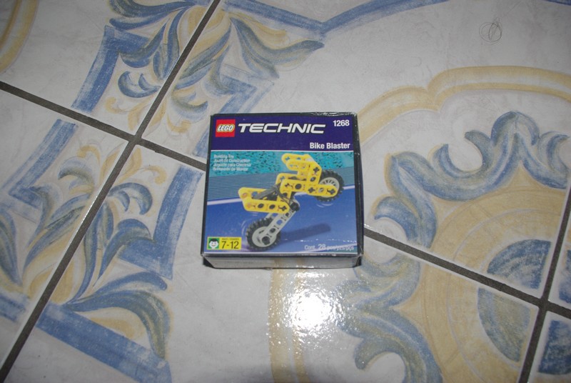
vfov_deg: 43.7
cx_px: 286
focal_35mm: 30
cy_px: 192
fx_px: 477
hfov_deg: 61.9
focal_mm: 20
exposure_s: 1/30
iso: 400
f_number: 6.7
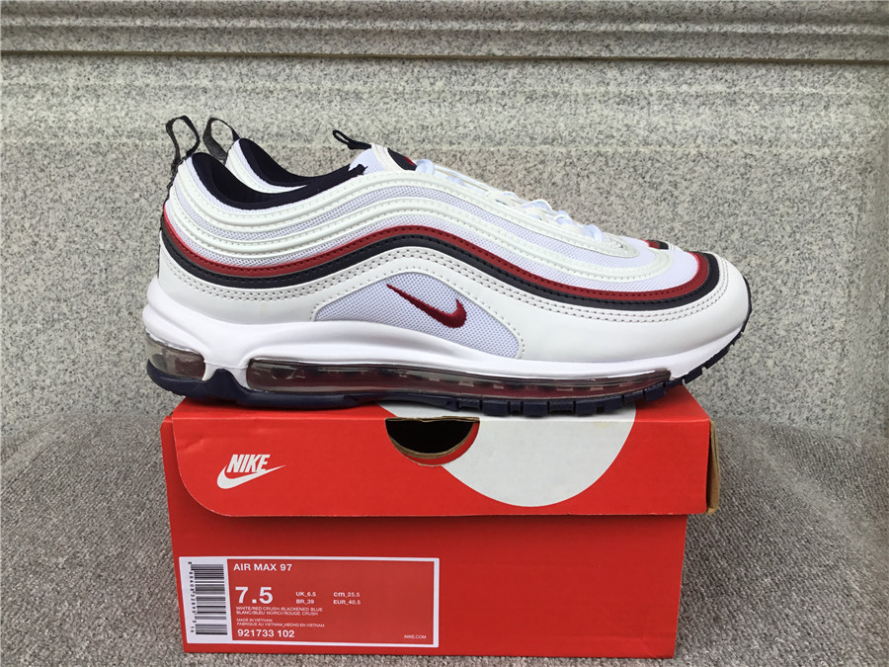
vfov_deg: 45.4
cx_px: 444
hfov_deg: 58.4
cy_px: 334
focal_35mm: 31
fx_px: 796
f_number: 2.4
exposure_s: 1/100
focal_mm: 3.3
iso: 25
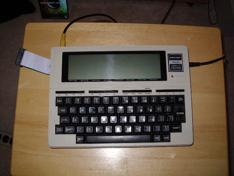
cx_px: 117
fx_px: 257
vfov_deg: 37.7
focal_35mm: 38
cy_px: 88
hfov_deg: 49.0
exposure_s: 1/60
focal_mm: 5.8
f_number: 4.8
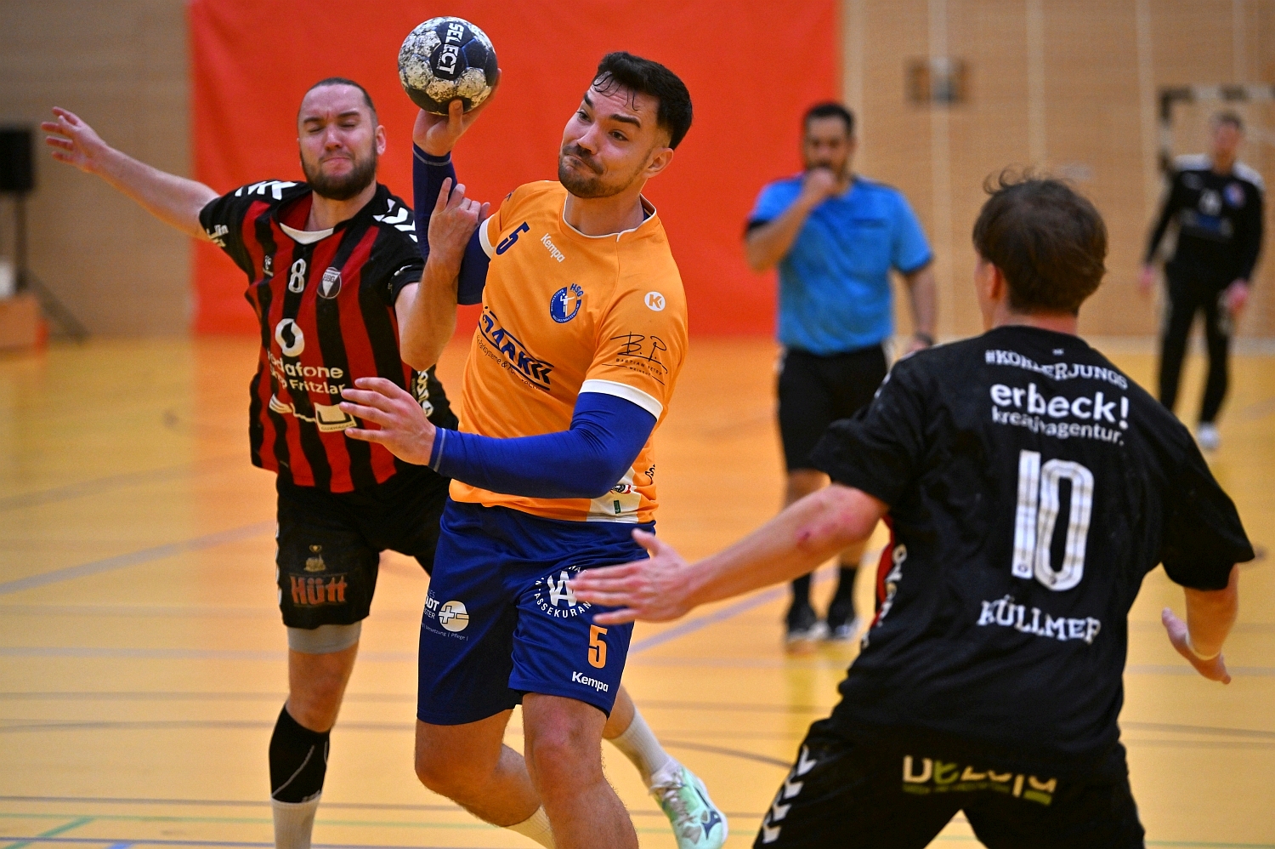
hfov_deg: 14.7
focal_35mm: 140
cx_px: 638
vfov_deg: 9.8
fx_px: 4955
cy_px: 424
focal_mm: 140
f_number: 2.8
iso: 1250
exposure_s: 1/2000
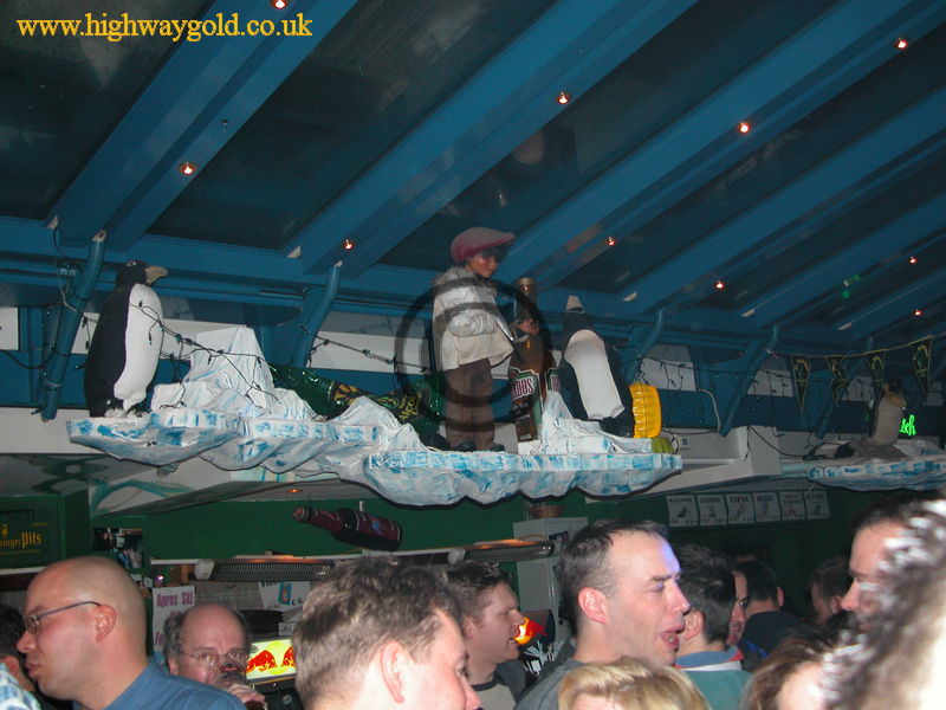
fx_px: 1230
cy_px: 355
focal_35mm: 45
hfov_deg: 42.1
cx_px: 473
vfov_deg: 32.2
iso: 200
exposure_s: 1/60
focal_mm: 11.6
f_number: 3
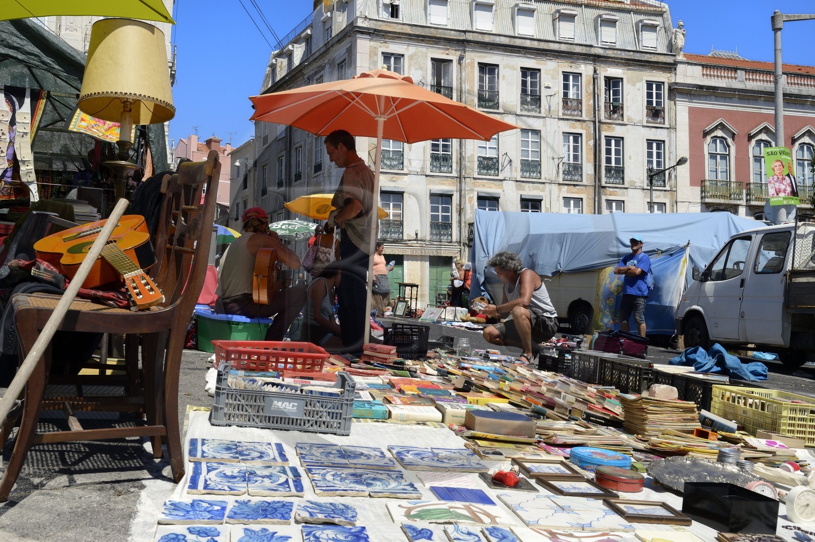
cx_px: 408
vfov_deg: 37.8
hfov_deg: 54.5
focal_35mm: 35
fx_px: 792
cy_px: 271
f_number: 18
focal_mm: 35
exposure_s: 1/160
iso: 200
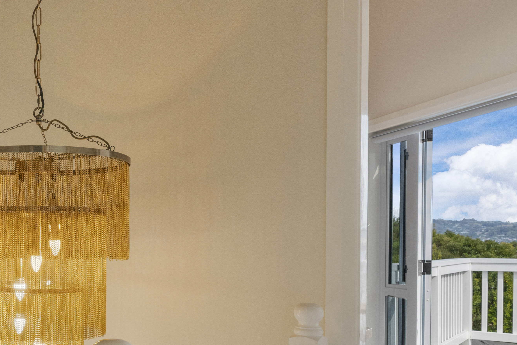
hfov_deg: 42.6
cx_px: 53
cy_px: 255
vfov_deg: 31.4
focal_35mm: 42
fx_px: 603
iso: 640
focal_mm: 14
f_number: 8
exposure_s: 1/60
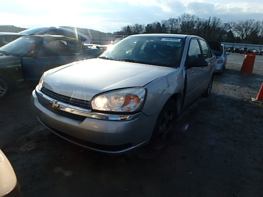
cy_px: 98
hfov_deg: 79.0
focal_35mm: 21
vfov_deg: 63.4
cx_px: 132
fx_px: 160
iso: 125
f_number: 6
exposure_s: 1/400
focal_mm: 3.7
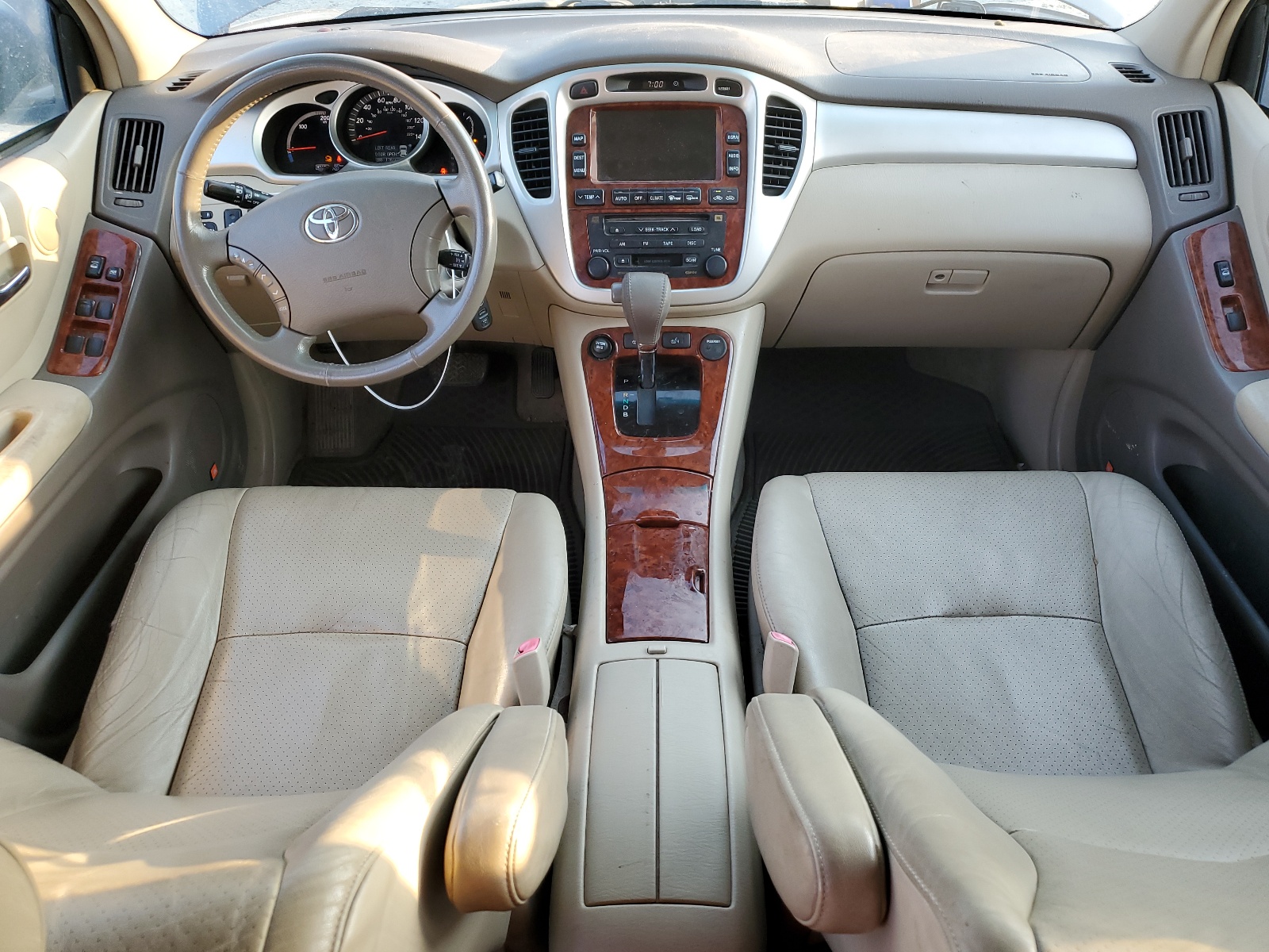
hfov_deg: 67.3
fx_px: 953
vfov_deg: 53.1
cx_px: 634
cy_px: 476
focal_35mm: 26
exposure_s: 1/120
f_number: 1.5
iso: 62
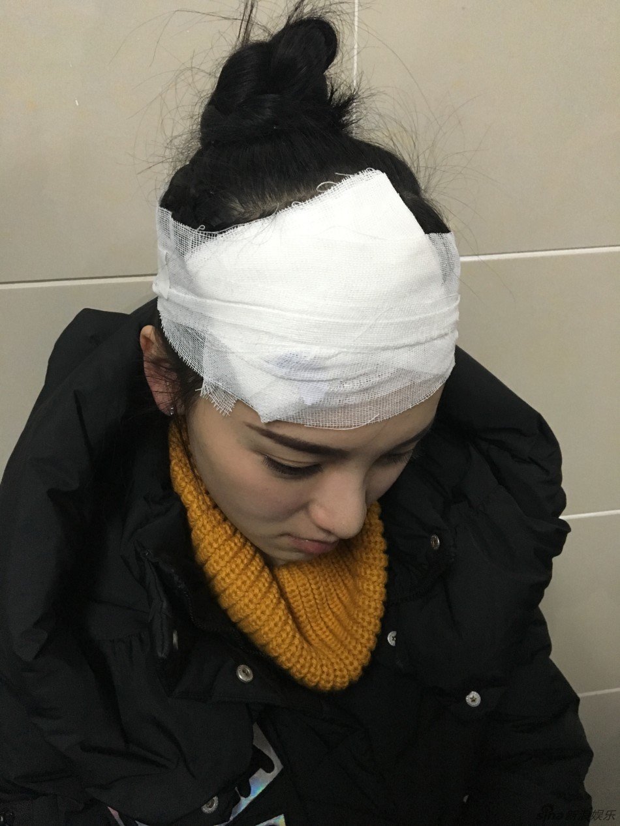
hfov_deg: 48.2
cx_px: 310
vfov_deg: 61.7
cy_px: 413
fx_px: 693
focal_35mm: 29
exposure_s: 1/17
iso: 200
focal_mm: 4.15
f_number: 2.2
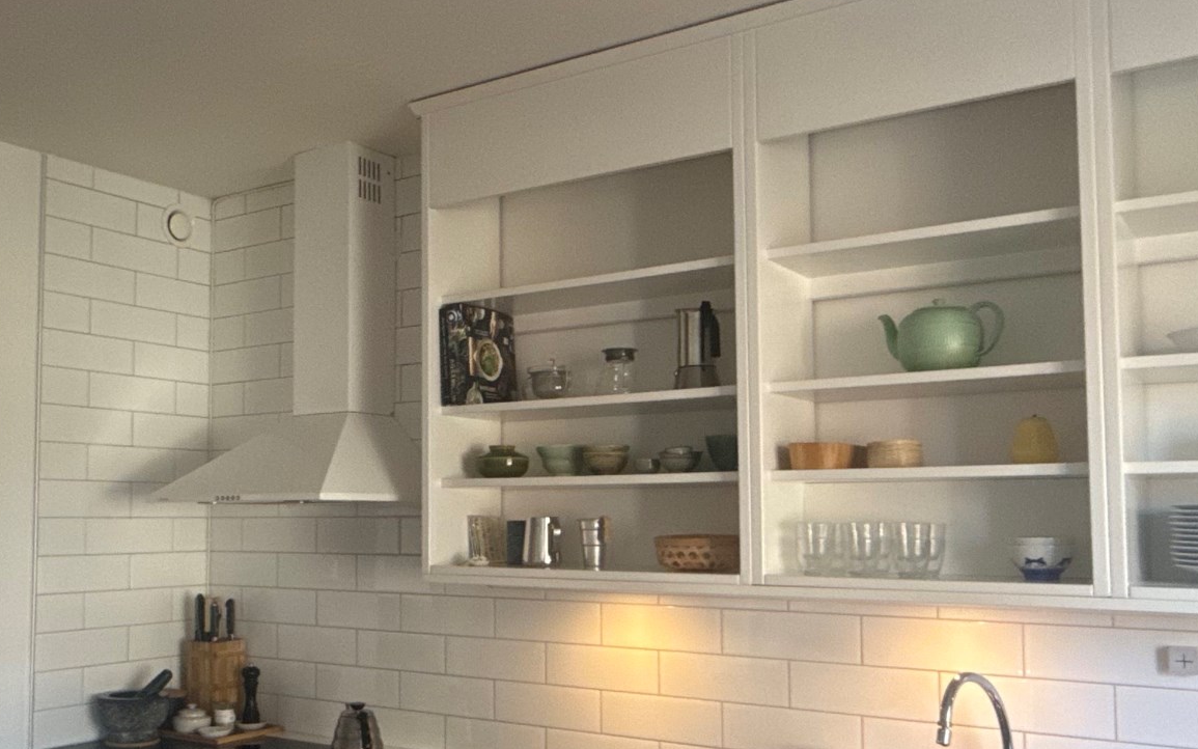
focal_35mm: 37
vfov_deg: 34.3
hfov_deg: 52.2
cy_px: 444
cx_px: 449
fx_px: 1208
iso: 250
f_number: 2.2
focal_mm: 2.22
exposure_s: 1/113
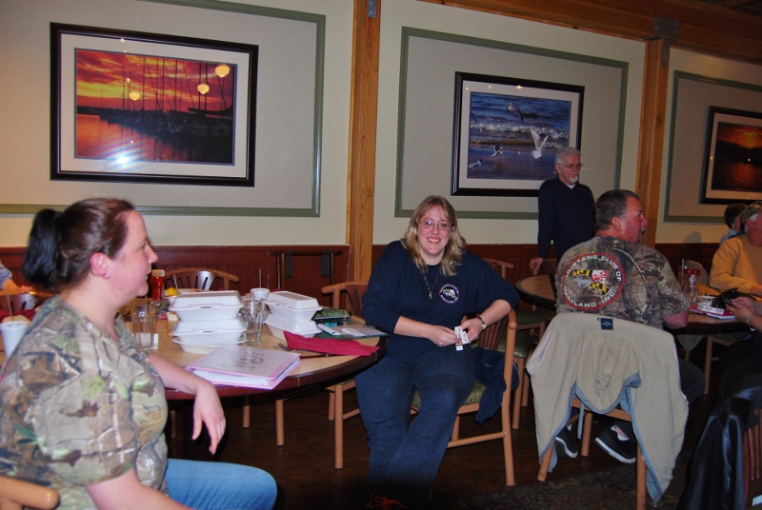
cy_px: 255
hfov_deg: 64.5
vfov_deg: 45.8
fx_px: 604
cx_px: 381
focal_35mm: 28
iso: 200
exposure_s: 1/60
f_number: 3.5
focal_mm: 19
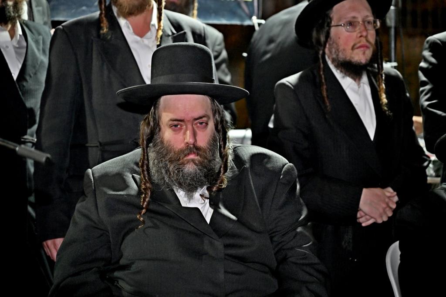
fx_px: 1487
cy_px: 148
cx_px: 223
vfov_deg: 11.4
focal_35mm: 120
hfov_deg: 17.1
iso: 1250
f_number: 4
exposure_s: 1/160
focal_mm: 120
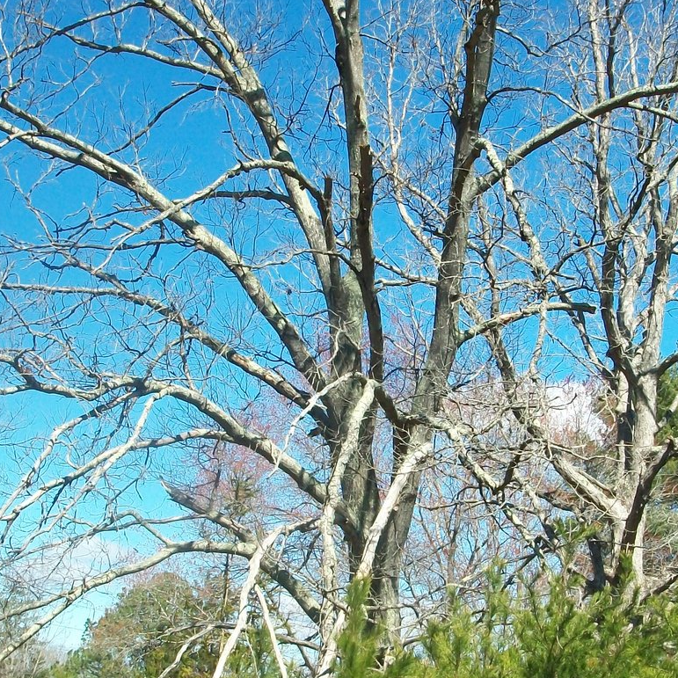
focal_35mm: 59
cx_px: 390
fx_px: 1307
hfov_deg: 29.0
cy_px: 340
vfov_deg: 29.1
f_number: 5.5
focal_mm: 5.7
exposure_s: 1/250
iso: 80
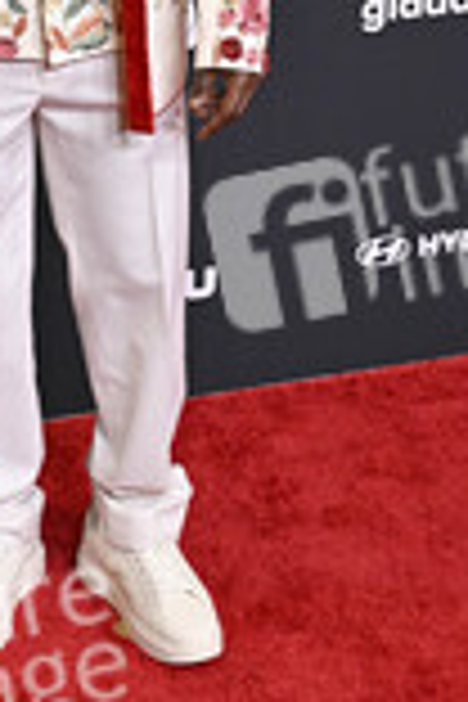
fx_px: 2203
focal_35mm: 113
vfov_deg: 17.7
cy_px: 0
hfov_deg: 12.0
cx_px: 27
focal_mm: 44
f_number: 5.6
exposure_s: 1/250
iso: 4000
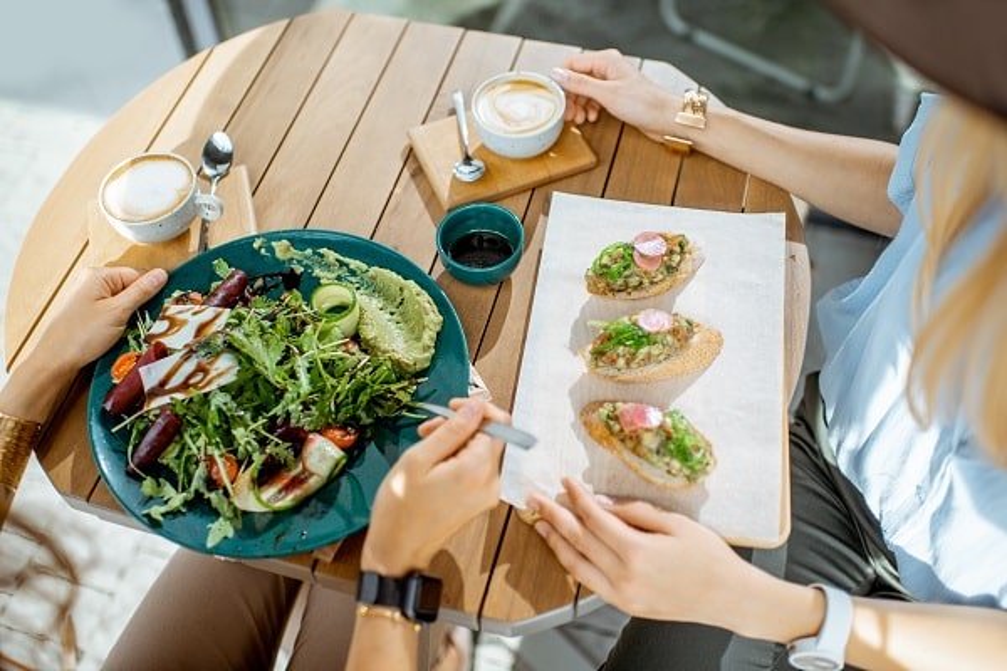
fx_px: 979
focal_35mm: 35
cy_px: 336
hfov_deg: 54.4
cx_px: 504
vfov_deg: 37.9
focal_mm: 35
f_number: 2
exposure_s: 1/2000
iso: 200
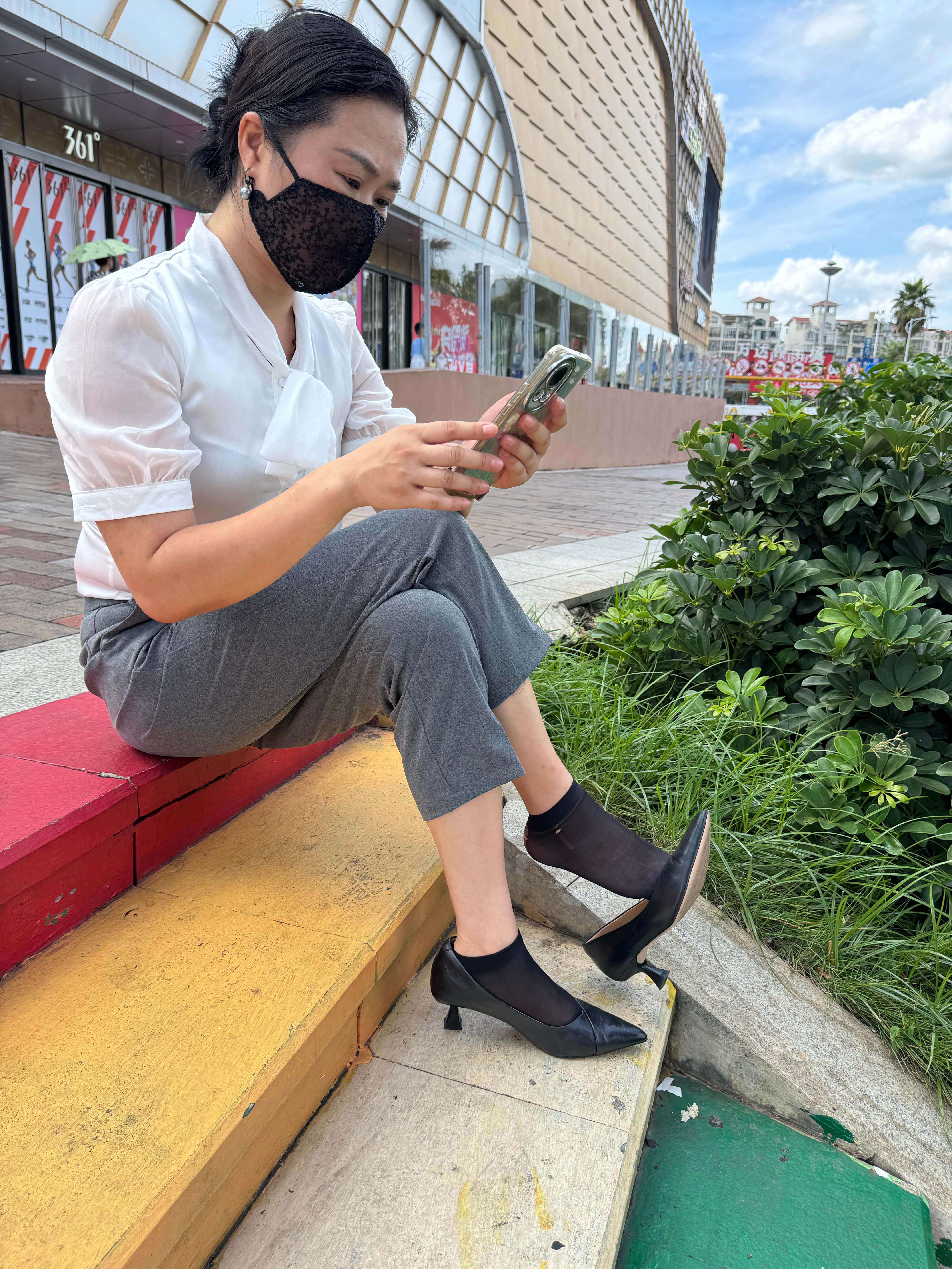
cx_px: 476
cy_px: 634
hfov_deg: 56.8
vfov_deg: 71.6
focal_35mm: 24
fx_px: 880
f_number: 1.78
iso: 80
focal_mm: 6.76
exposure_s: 1/700
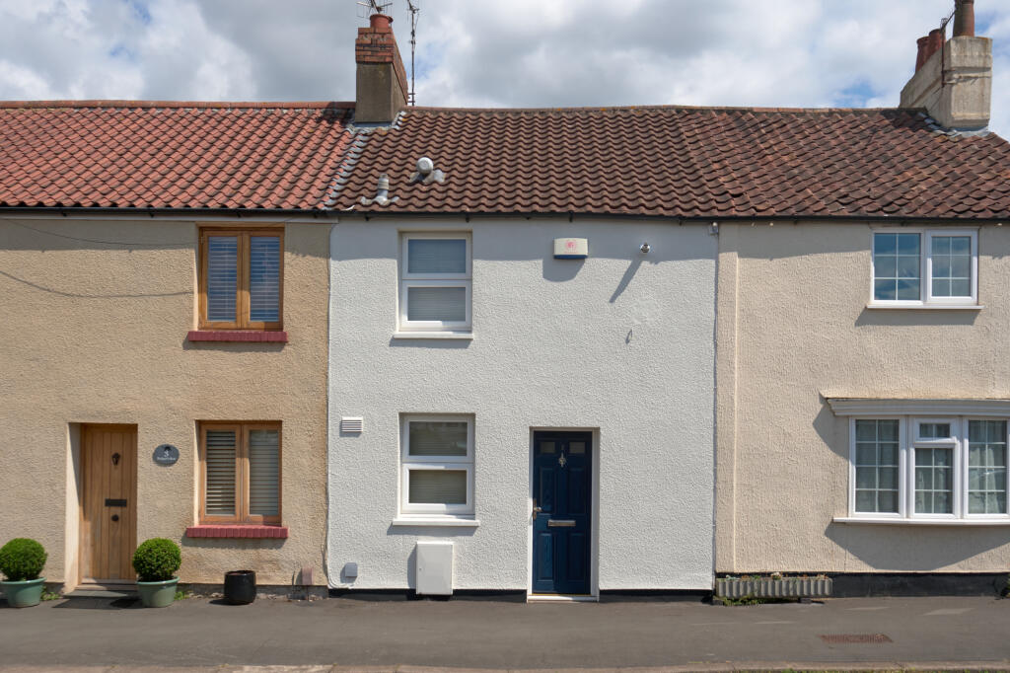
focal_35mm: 29
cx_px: 505
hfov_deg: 63.7
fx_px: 813
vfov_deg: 44.9
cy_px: 336
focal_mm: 19.4
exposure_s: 1/1000
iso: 125
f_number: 5.6
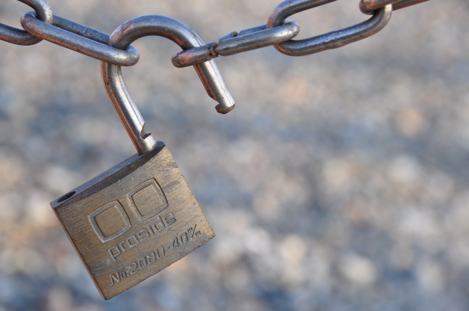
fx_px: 2264
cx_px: 234
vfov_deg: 7.9
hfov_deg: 11.8
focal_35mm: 174
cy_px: 156
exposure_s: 1/100
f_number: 9
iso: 200
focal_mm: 116
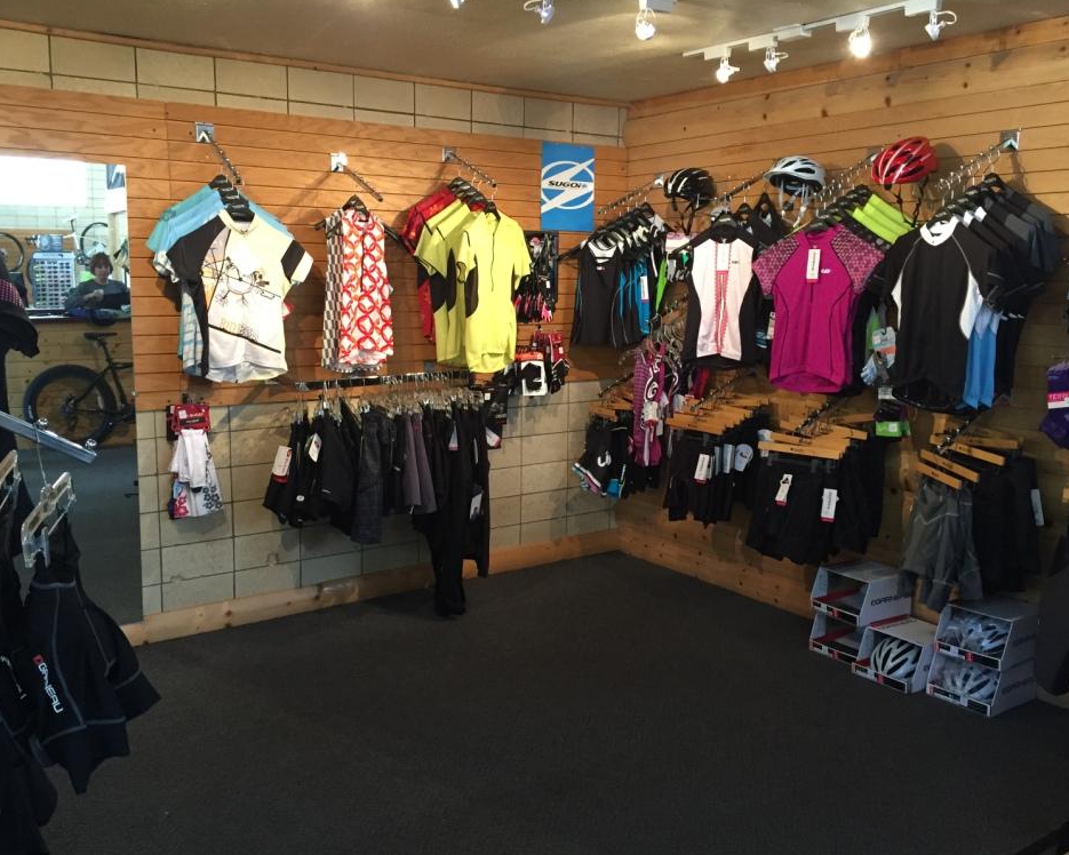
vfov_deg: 47.1
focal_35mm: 31
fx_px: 981
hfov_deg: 57.1
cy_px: 432
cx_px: 506
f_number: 2.2
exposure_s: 1/30
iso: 160
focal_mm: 4.15
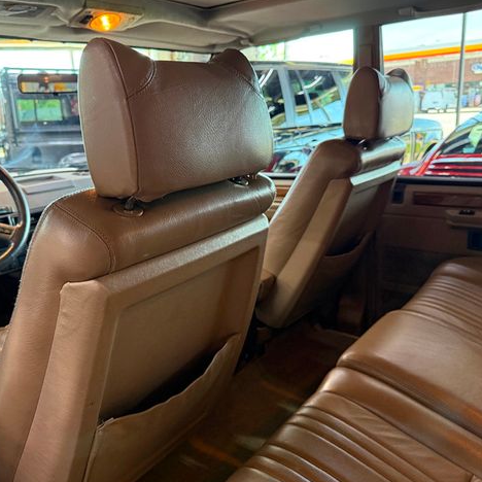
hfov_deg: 55.4
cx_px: 203
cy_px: 243
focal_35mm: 29
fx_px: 457
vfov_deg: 55.6
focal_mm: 6.76
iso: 500
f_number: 1.78
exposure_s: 1/60
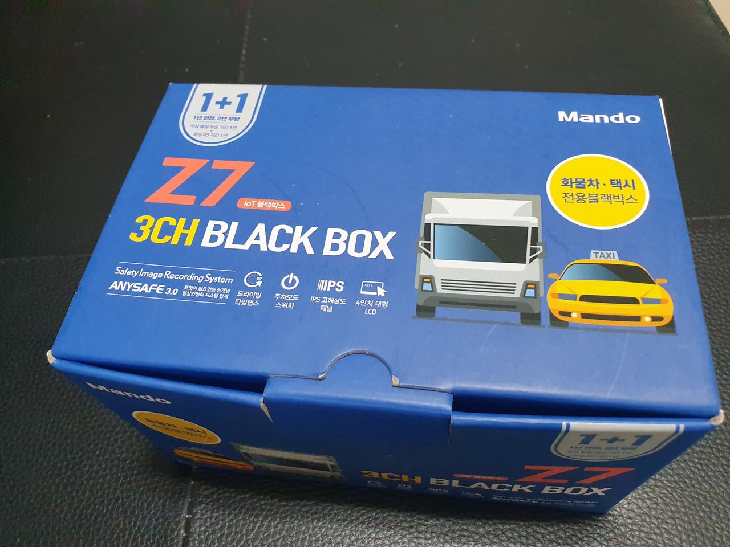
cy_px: 274
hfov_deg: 67.3
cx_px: 365
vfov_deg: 53.1
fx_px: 548
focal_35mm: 26
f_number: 2.4
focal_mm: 4.32
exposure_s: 1/40
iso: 500
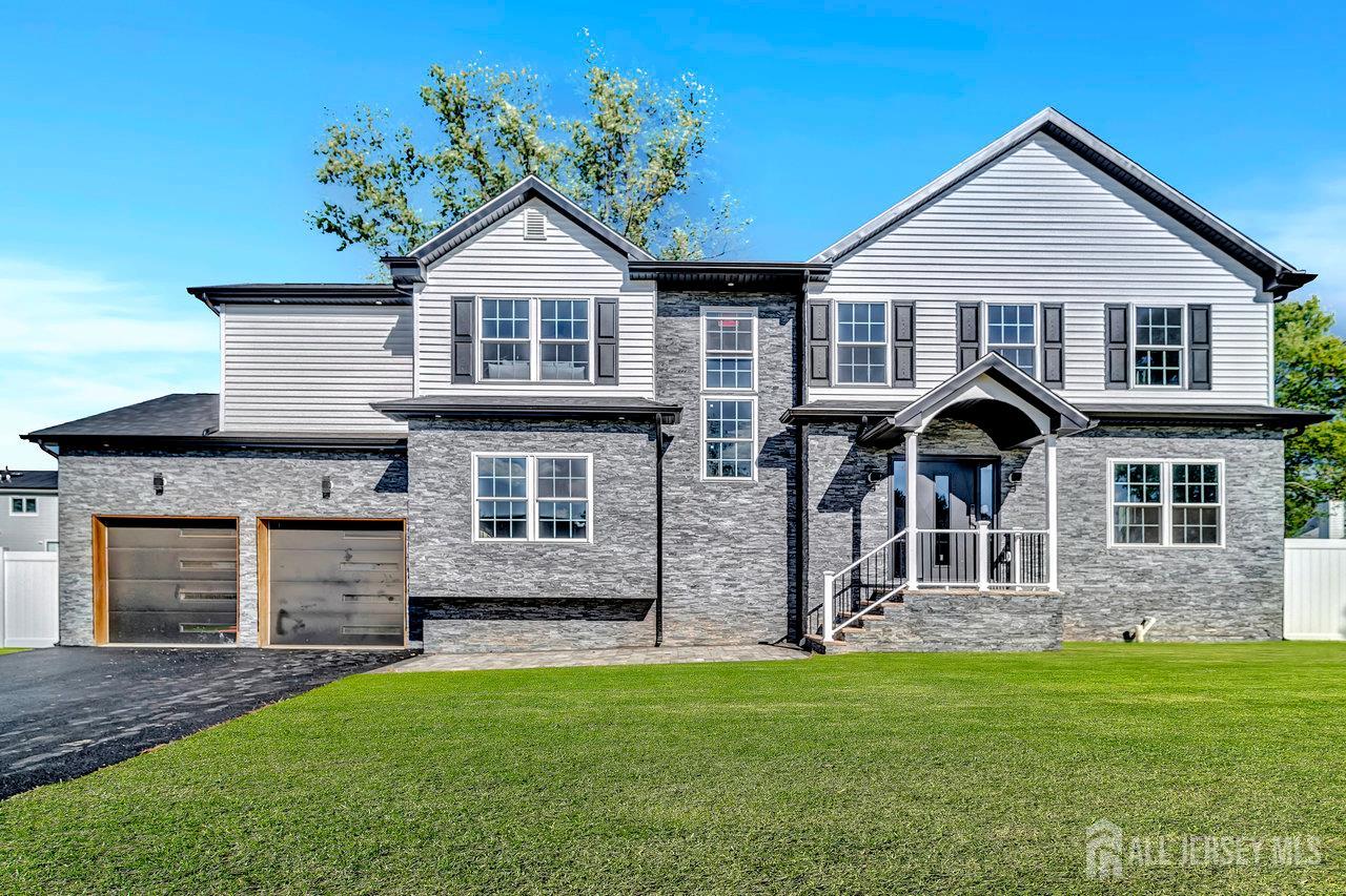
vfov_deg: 73.7
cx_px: 673
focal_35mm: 16
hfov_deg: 96.7
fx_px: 598
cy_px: 448
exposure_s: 1/1600
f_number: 5.6
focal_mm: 16
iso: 320
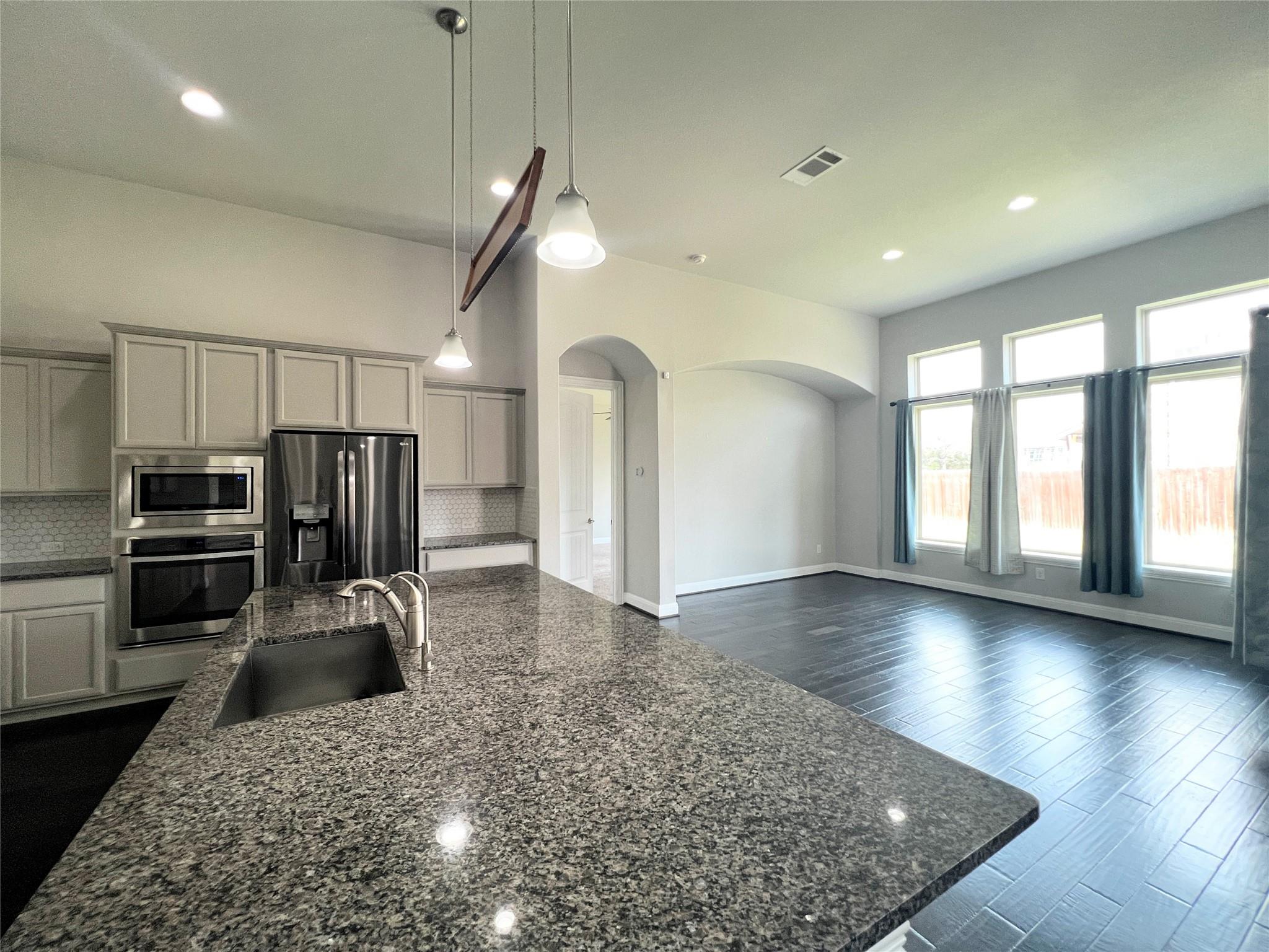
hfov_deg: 106.2
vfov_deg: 89.9
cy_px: 476
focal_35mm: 13
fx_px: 477
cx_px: 634
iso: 160
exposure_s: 1/120
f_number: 1.8
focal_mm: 1.57
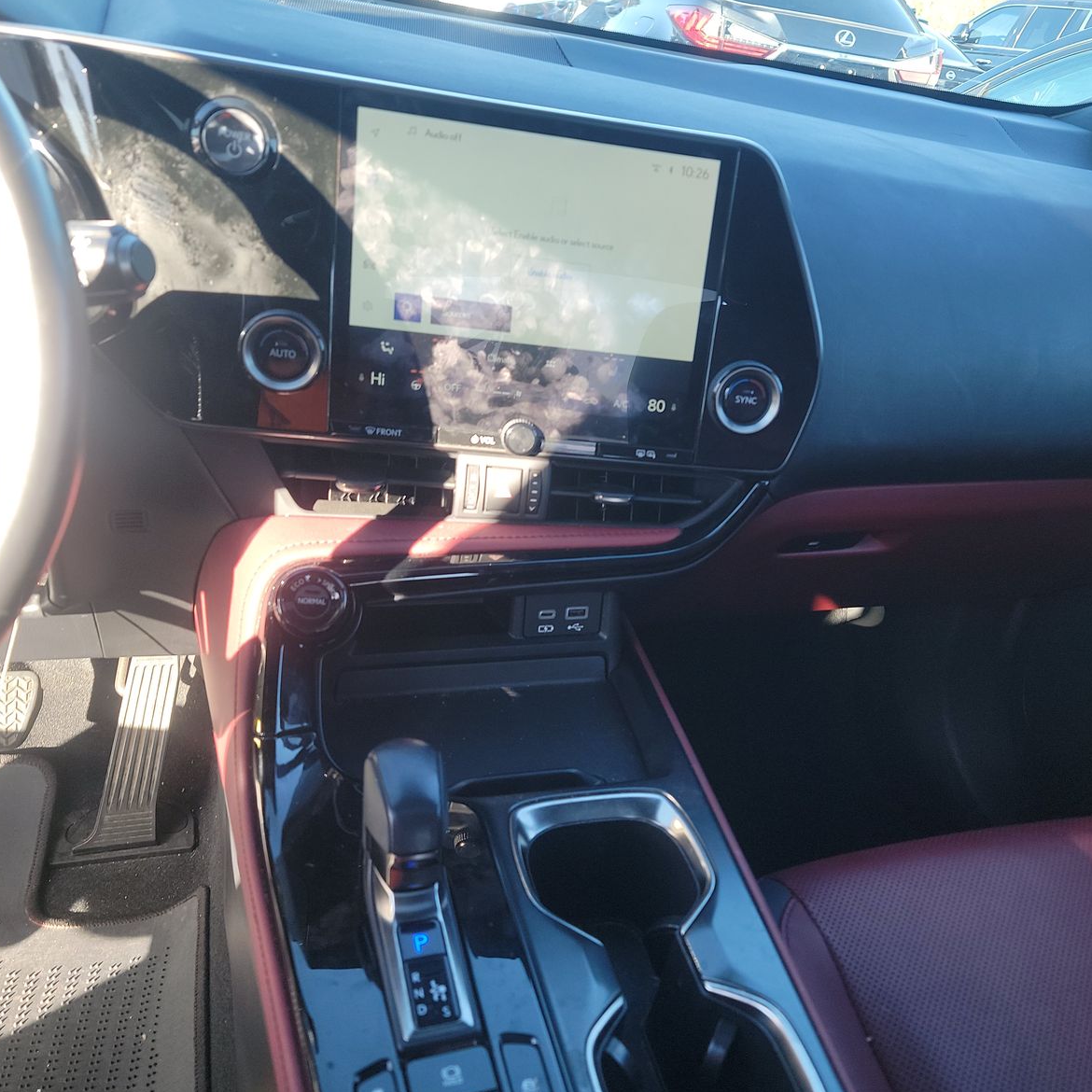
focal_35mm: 29
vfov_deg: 55.6
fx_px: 1035
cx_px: 619
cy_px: 551
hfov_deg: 55.4
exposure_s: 1/59
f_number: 1.8
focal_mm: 6.7
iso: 72
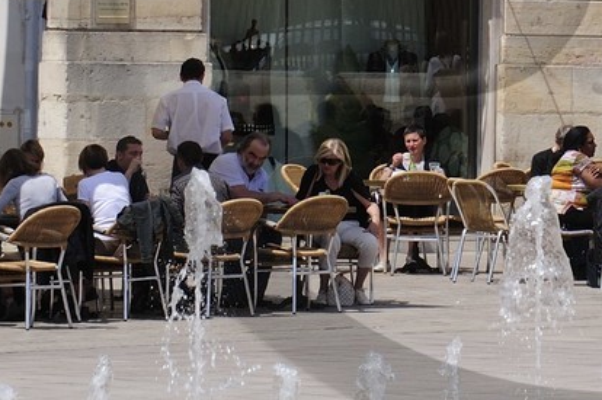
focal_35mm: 541
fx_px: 9036
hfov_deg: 3.8
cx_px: 625
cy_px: -141
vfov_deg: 2.5
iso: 200
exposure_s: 1/250
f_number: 13
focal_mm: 140
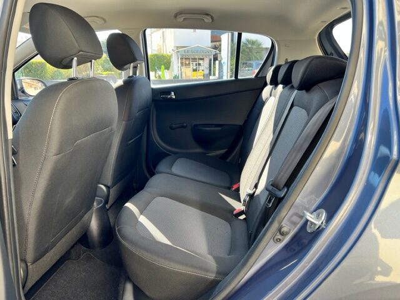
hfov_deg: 67.3
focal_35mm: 26
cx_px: 200
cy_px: 150
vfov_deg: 53.1
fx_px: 300
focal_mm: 5.7
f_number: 1.5
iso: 50
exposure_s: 1/202
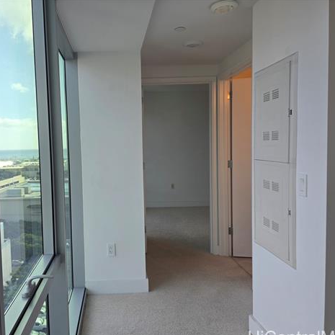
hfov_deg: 56.6
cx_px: 124
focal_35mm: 28
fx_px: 307
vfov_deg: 57.3
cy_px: 171
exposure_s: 1/120
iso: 16
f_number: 1.7
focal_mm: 6.3
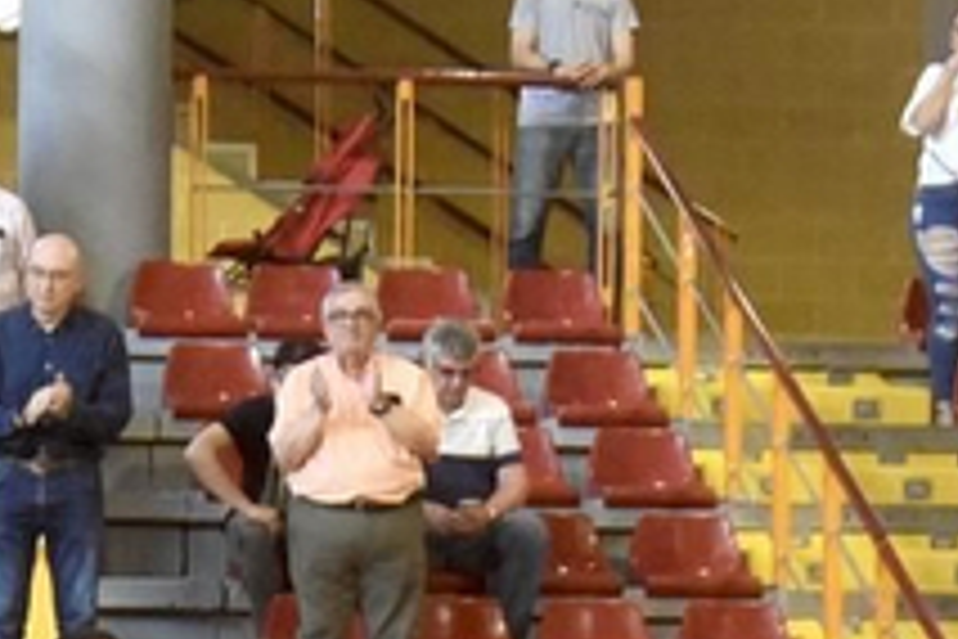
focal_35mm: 286
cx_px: 31
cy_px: 1314
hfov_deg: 7.2
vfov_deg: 4.7
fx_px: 7610
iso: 3200
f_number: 8
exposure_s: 1/320
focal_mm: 38
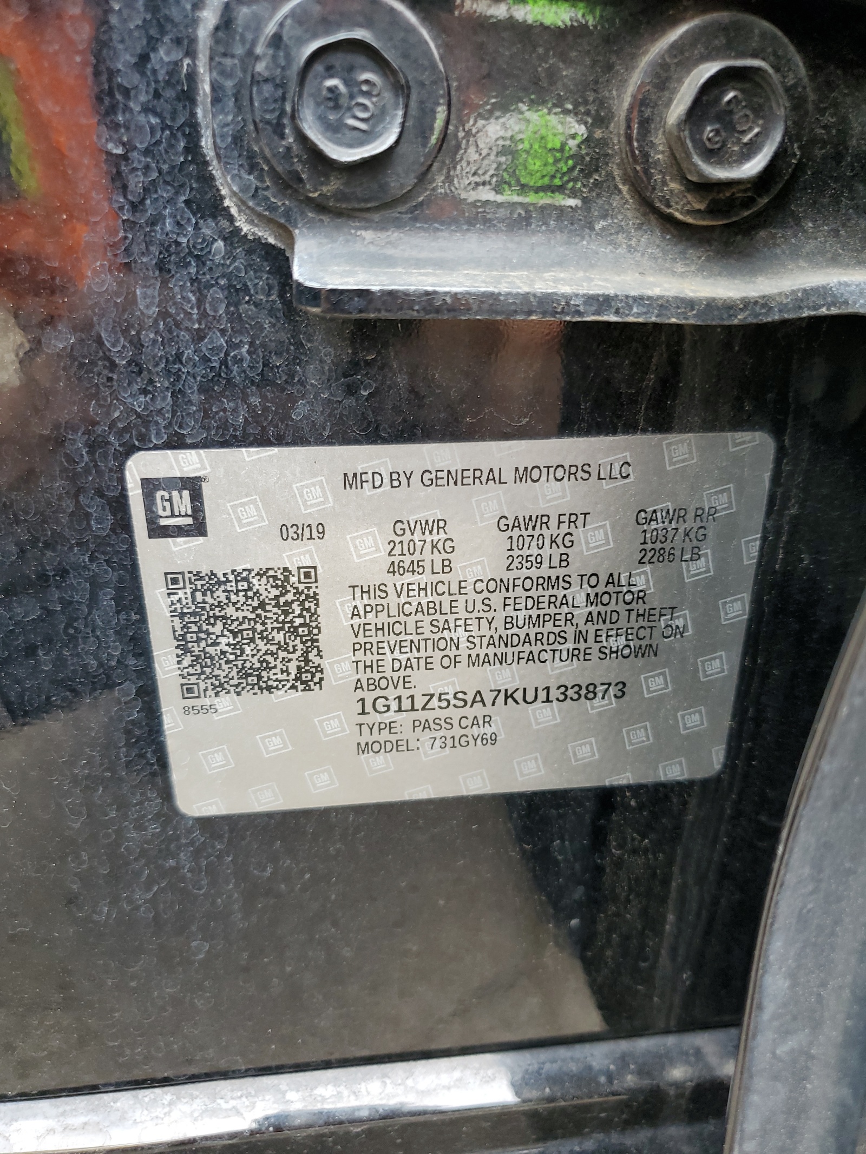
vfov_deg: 67.3
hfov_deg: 53.1
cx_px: 433
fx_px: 867
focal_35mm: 26
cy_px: 577
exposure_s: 1/120
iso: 65
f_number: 1.5
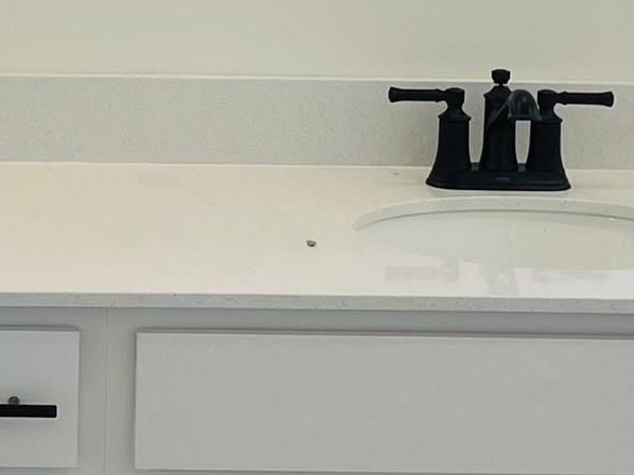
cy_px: -132
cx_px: 15
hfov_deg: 14.3
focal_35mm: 136
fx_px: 2490
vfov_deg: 10.7
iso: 40
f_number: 1.6
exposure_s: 1/120
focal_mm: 4.2
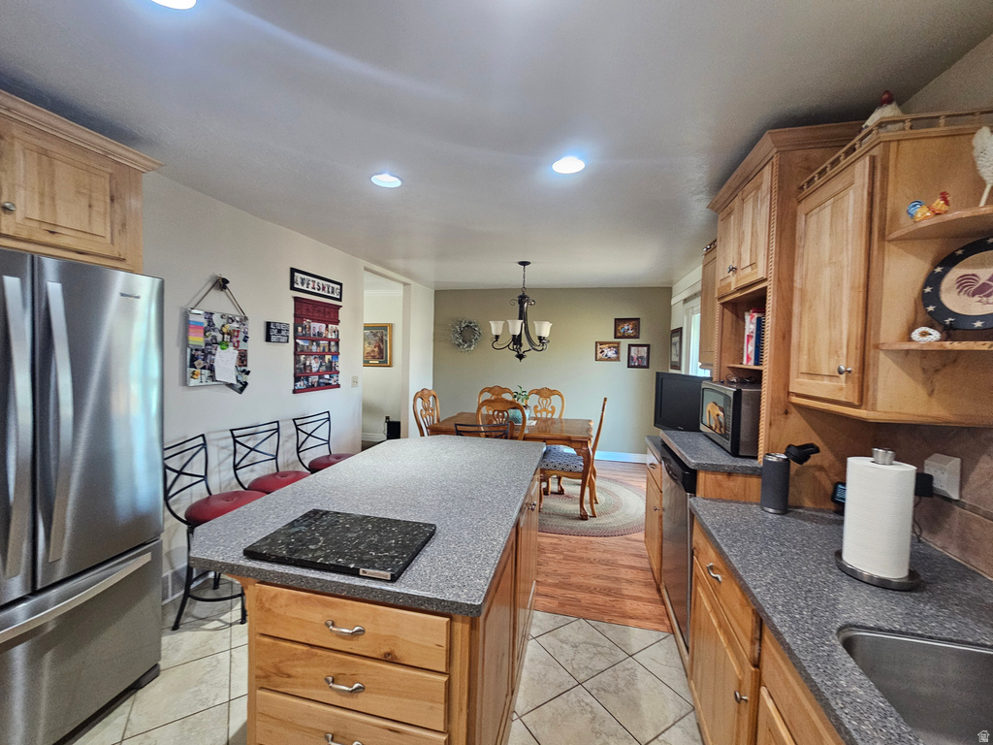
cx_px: 496
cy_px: 372
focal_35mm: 13
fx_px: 373
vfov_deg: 89.9
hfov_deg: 106.2
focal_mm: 2.2
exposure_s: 1/60
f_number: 2.2
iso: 320
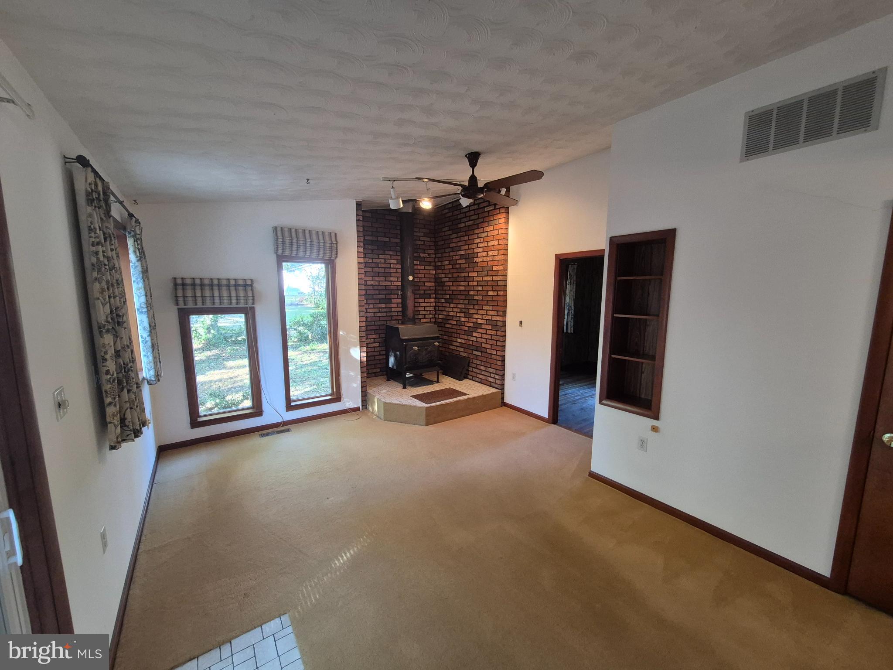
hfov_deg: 106.2
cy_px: 335
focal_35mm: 13
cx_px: 446
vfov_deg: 89.9
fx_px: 335
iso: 320
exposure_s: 1/60
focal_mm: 1.74
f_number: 2.2
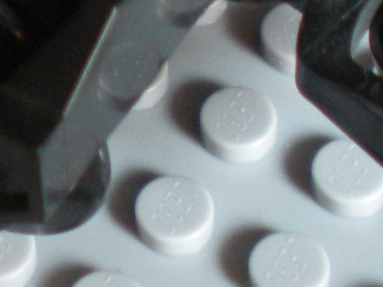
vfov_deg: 7.4
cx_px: -117
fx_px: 2147
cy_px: -242
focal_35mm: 194
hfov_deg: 10.0
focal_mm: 6.3
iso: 200
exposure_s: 1/14.2
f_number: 3.1
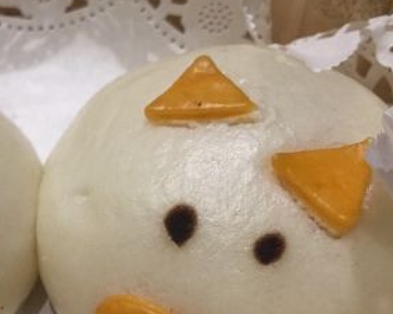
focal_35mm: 70
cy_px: 237
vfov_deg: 21.6
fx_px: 814
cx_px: 49
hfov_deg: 26.4
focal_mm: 4.15
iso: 80
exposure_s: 1/33
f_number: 2.2
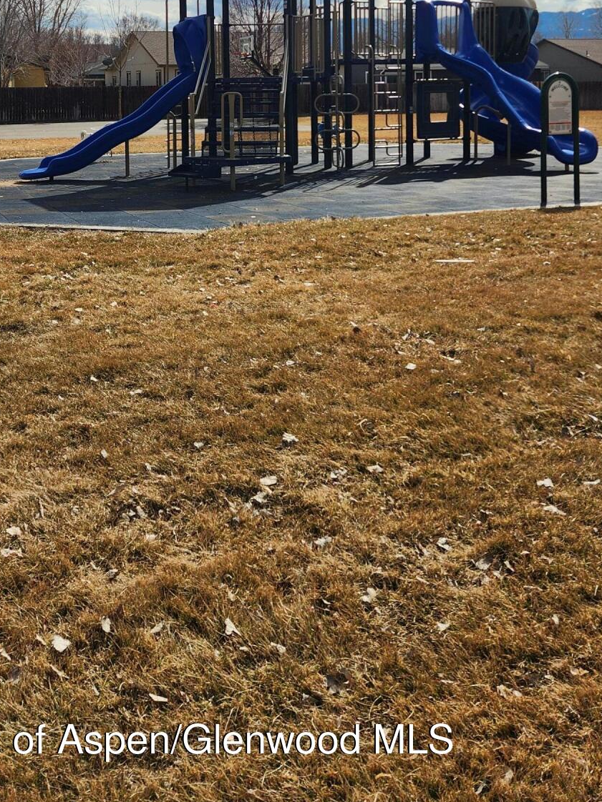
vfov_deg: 42.3
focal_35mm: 41
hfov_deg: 35.0
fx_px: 951
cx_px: 251
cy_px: 90
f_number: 1.8
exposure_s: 1/5271
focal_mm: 5.4
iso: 20
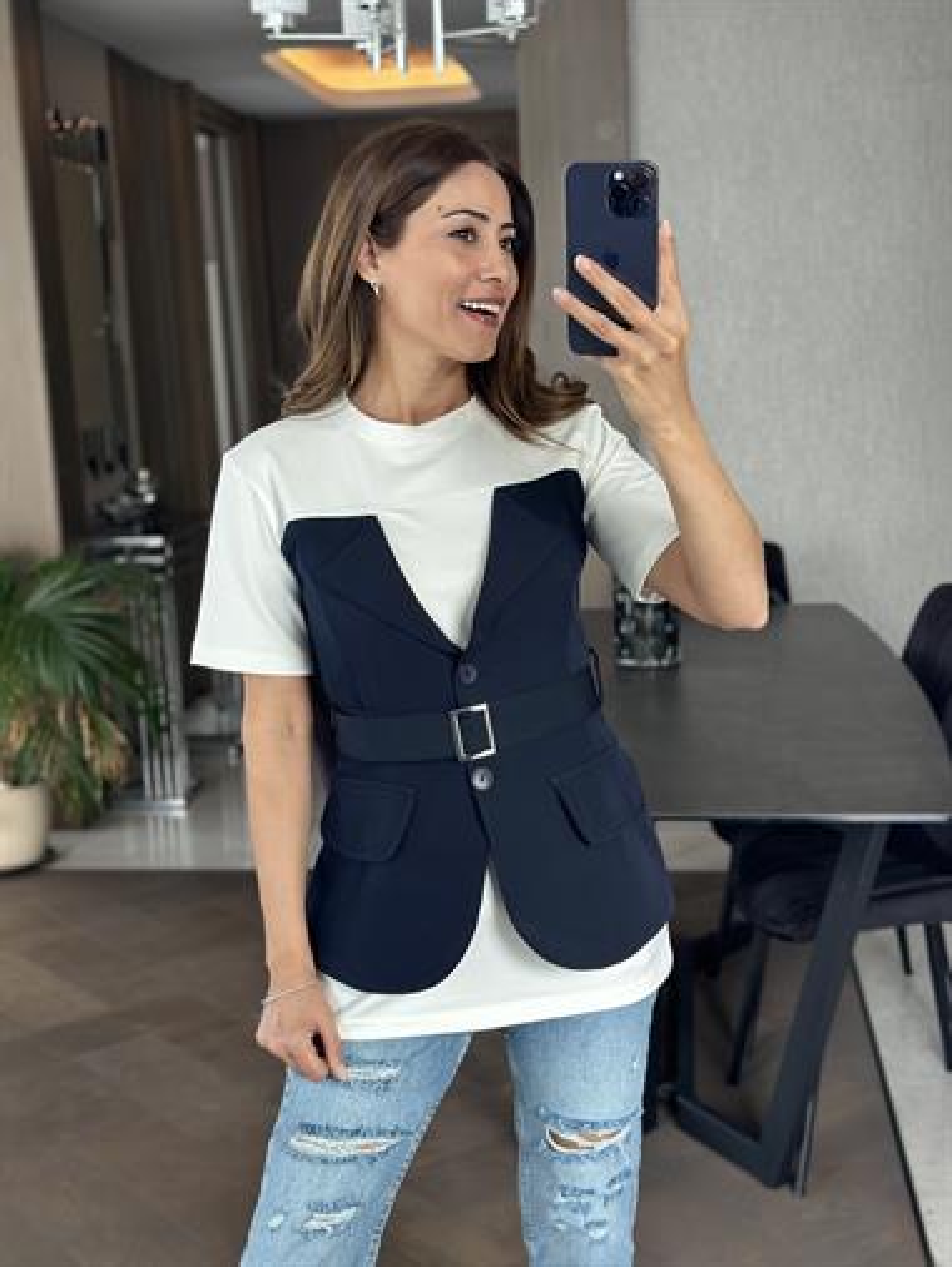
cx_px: 476
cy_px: 634
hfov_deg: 30.3
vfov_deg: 39.6
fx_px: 1759
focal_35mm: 48
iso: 160
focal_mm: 6.86
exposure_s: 1/60
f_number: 1.78
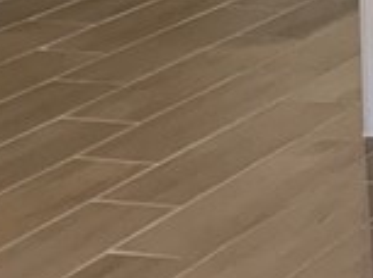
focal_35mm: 161
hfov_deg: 9.1
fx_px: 1731
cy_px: -354
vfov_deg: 8.5
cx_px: 1231
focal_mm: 6.76
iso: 125
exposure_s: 1/120
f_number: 1.78
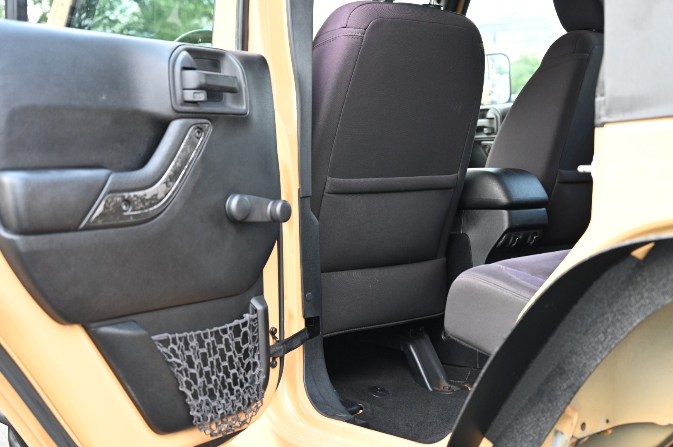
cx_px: 336
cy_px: 224
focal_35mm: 49
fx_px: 915
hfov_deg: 40.4
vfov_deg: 27.5
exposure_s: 1/125
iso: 560
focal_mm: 49
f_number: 4
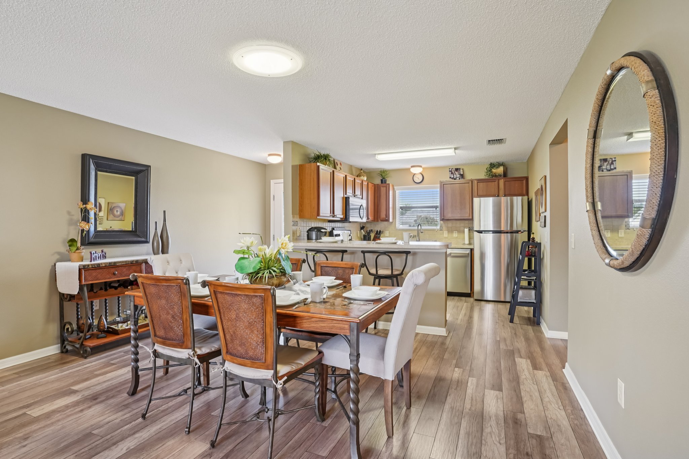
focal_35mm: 18
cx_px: 344
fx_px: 344
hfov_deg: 90.0
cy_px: 230
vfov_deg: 67.4
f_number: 8
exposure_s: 1/8
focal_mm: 18
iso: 400
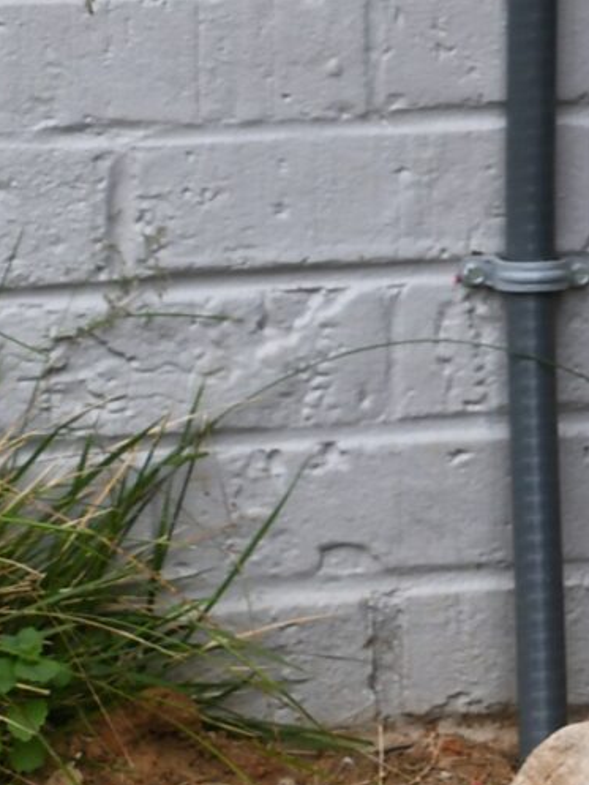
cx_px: 1980
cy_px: -347
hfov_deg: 3.7
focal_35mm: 386
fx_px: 8753
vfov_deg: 5.1
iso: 250
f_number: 6.3
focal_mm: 52
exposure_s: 1/160
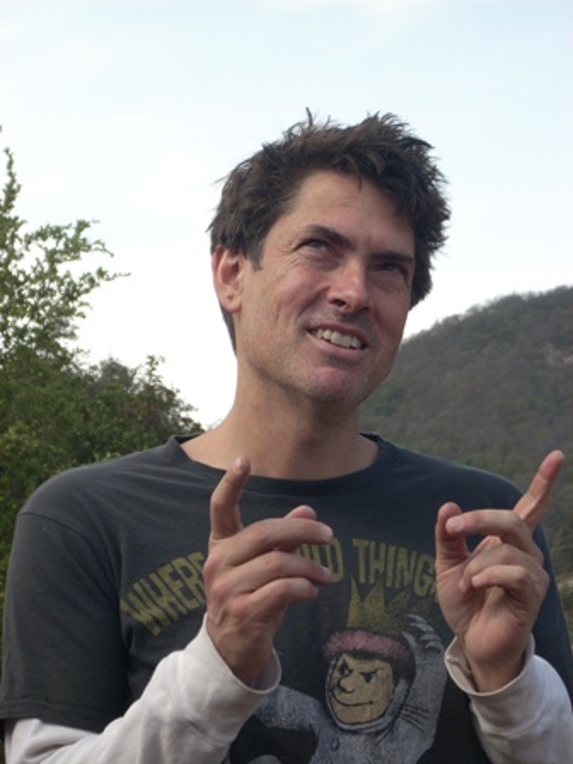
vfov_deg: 17.4
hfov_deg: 13.1
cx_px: 286
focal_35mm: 113
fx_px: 2494
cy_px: 382
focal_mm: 18.6
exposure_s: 1/149
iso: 64
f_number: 5.2
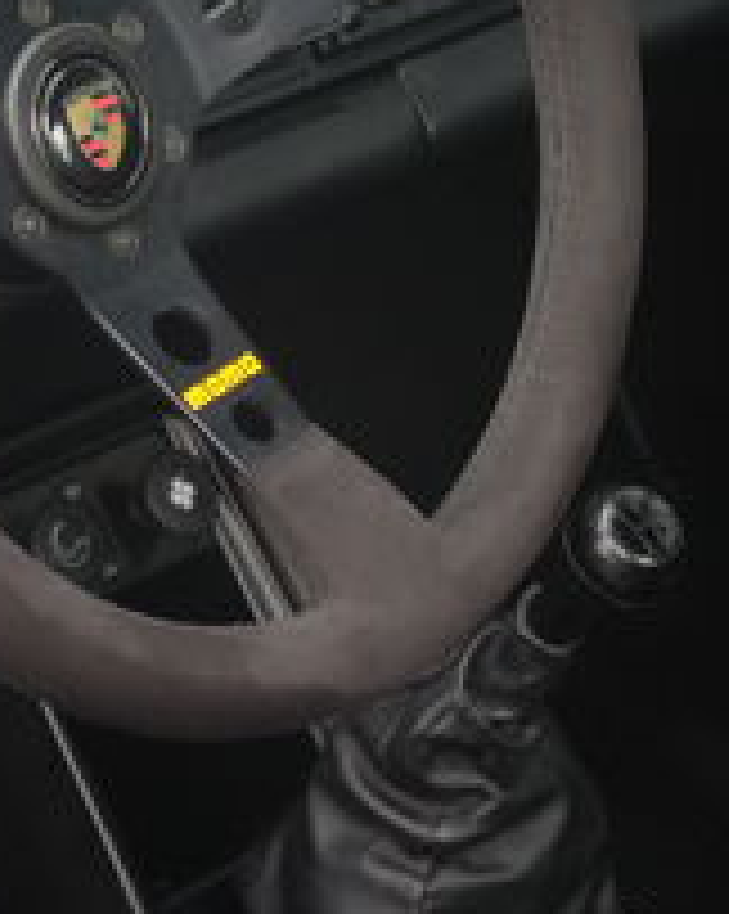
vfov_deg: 11.6
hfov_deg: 9.2
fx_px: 4511
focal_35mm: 167
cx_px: 585
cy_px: 527
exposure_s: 1/60
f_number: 3.6
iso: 640
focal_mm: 31.5
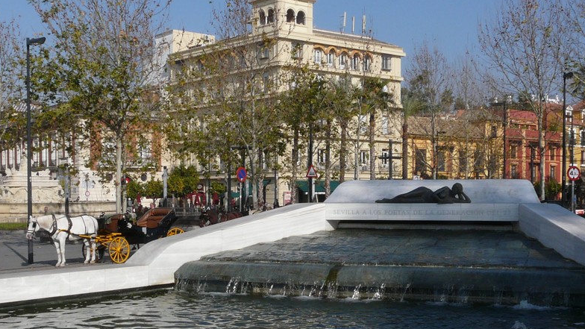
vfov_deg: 23.9
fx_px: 776
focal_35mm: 50
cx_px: 295
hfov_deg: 41.3
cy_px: 210
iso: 100
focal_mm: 4.6
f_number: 7.1
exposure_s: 1/500
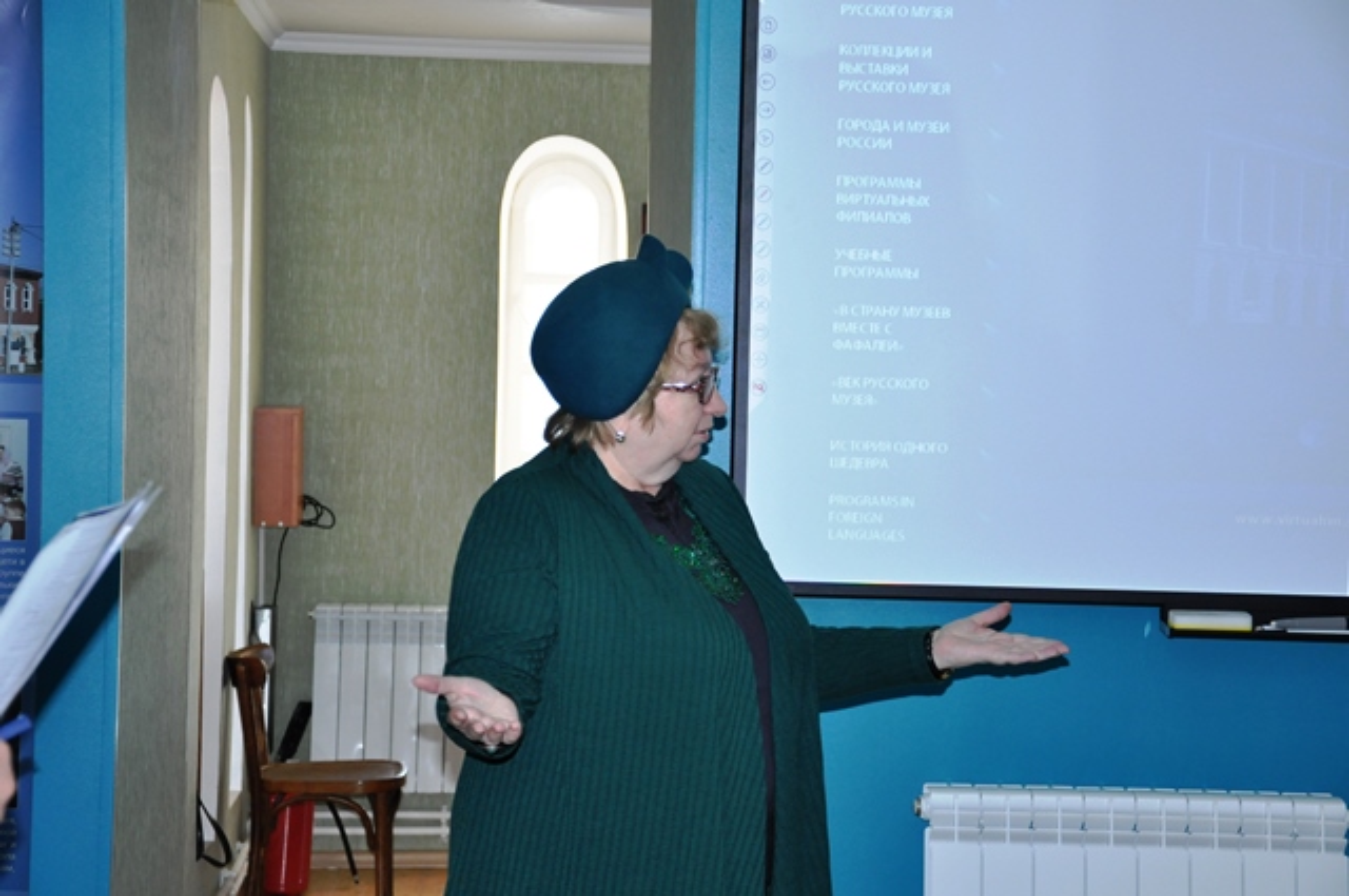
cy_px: 448
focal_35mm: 75
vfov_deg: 18.1
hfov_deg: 27.0
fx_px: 2807
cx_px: 674
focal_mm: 50
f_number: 5
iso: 800
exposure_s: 1/60
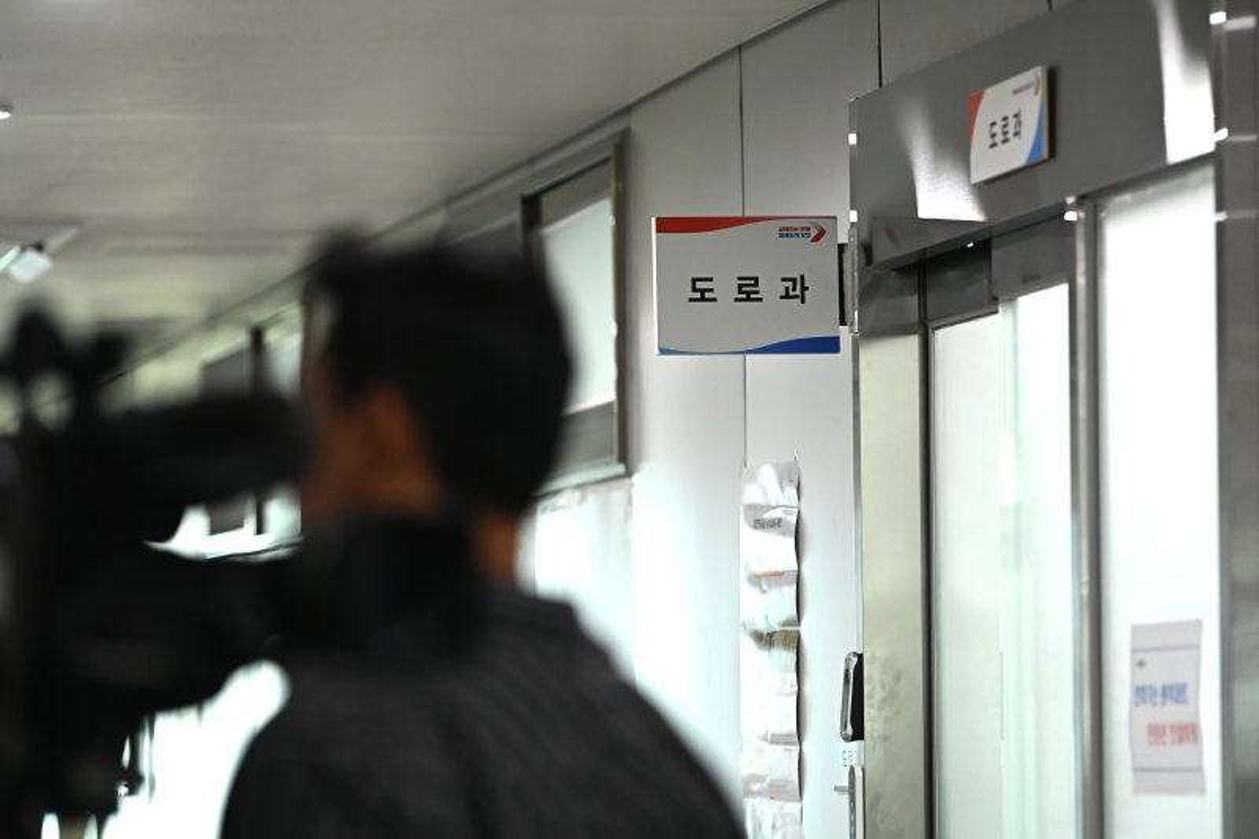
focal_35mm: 165
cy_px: 420
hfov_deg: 12.5
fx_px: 5769
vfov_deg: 8.3
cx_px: 630
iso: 2500
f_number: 3.5
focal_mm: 165
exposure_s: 1/320
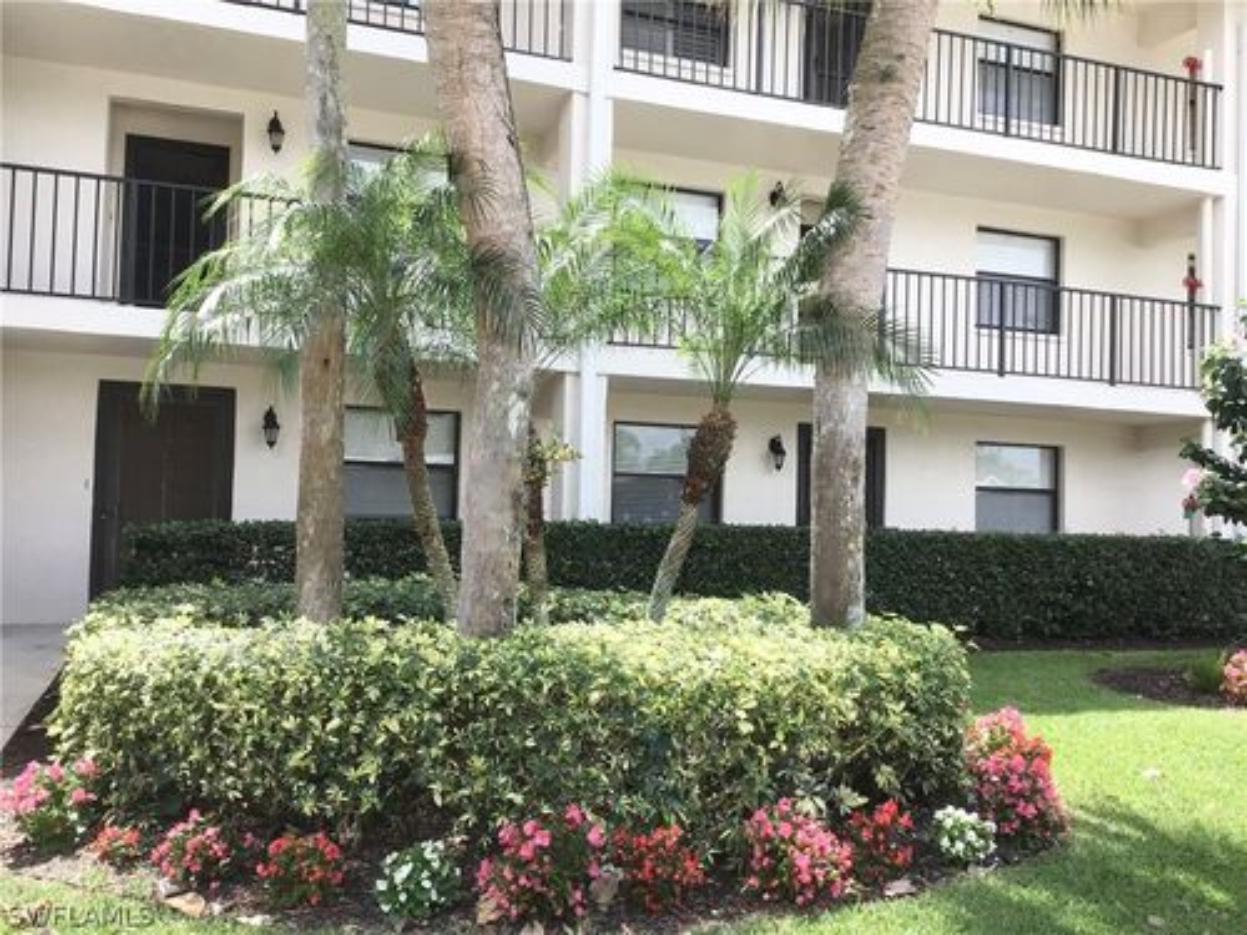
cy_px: 468
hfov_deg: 58.4
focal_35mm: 31
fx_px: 1117
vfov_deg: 45.4
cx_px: 624
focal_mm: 3.3
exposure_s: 1/386
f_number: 2.4
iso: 25
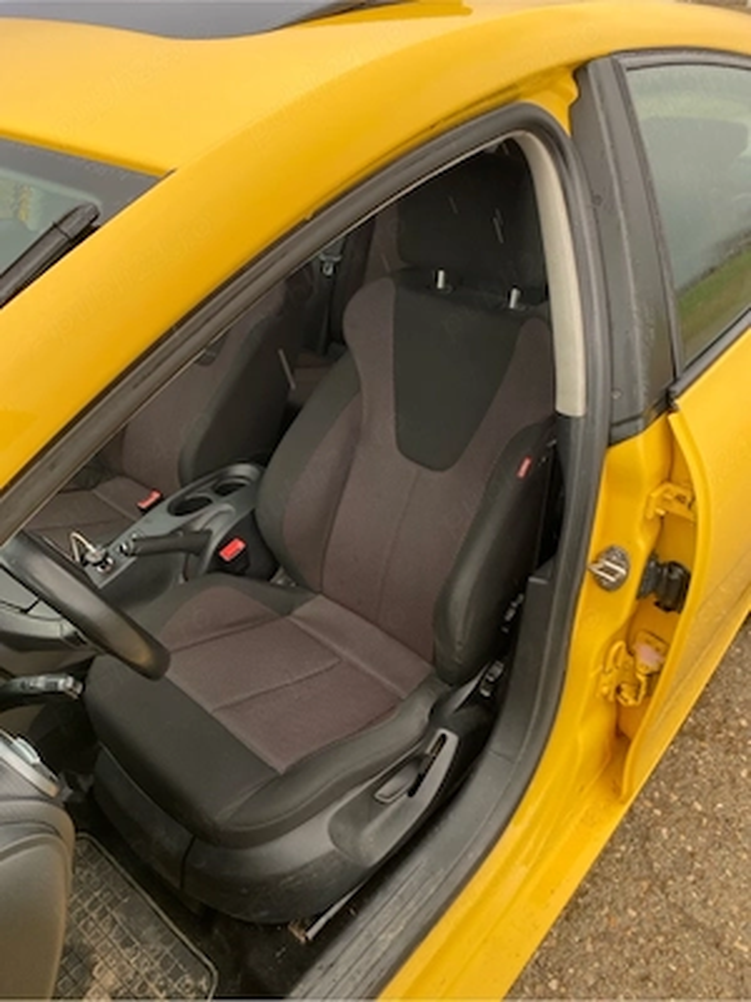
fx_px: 752
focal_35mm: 26
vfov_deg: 67.3
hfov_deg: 53.1
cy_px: 501
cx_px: 376
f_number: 1.8
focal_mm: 4.25
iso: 50
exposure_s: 1/121
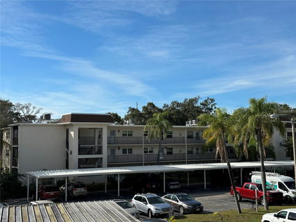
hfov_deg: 39.7
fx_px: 410
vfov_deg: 30.3
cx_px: 148
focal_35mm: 48
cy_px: 111
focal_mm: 6.86
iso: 64
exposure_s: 1/6211
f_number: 1.78
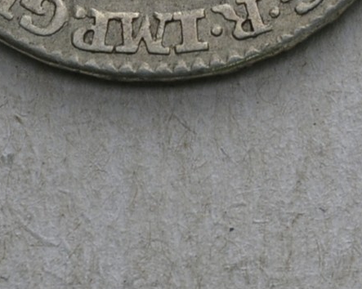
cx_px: 792
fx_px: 3684
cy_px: -226
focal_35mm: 344
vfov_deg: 4.5
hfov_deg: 5.5
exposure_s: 1/200
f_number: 14
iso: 400
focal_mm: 44
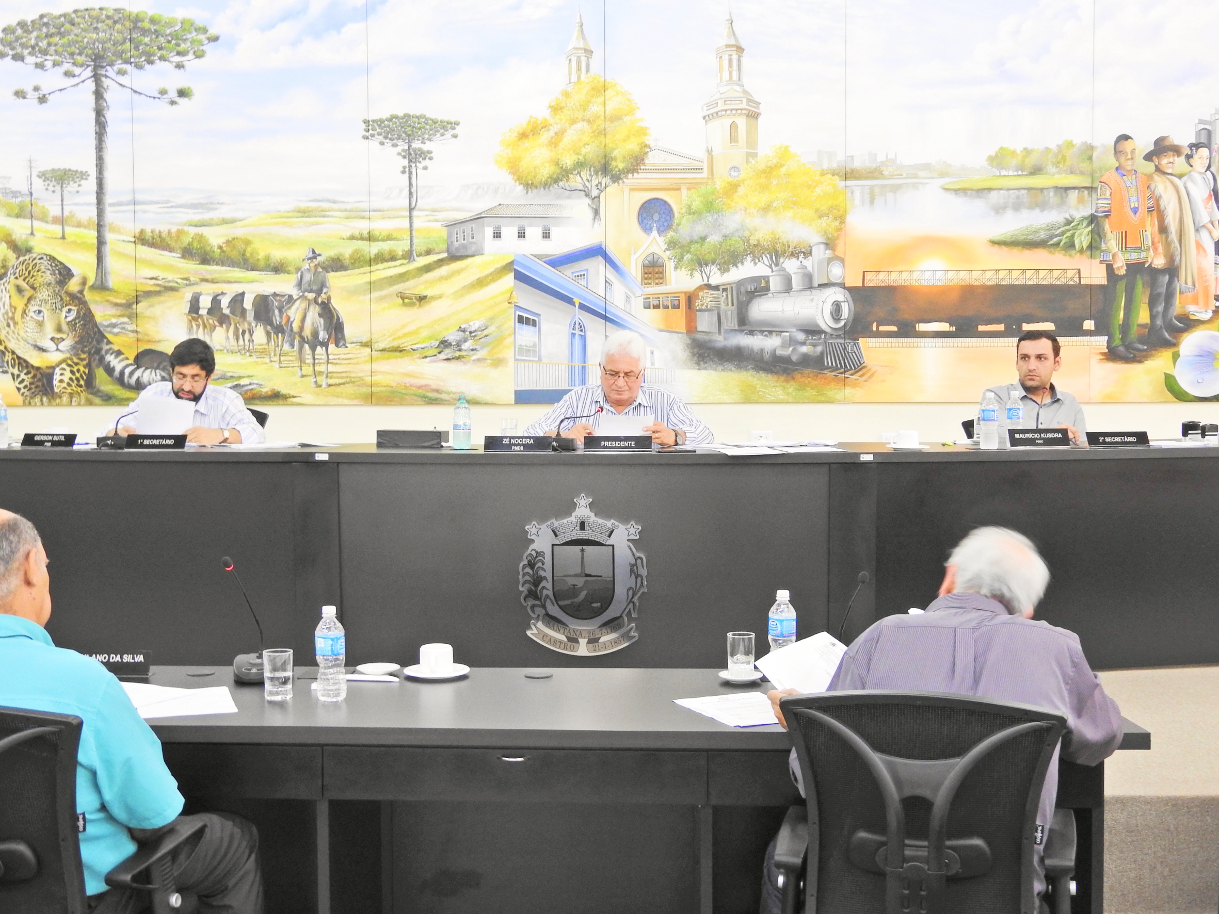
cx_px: 610
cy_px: 457
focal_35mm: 50
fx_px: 1761
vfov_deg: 29.1
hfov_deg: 38.2
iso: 400
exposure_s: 1/8
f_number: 4
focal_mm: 9
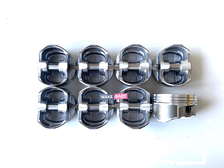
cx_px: 112
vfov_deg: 53.1
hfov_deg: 67.3
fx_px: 168
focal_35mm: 26
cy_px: 84
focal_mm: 4.25
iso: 100
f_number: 1.8
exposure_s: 1/111
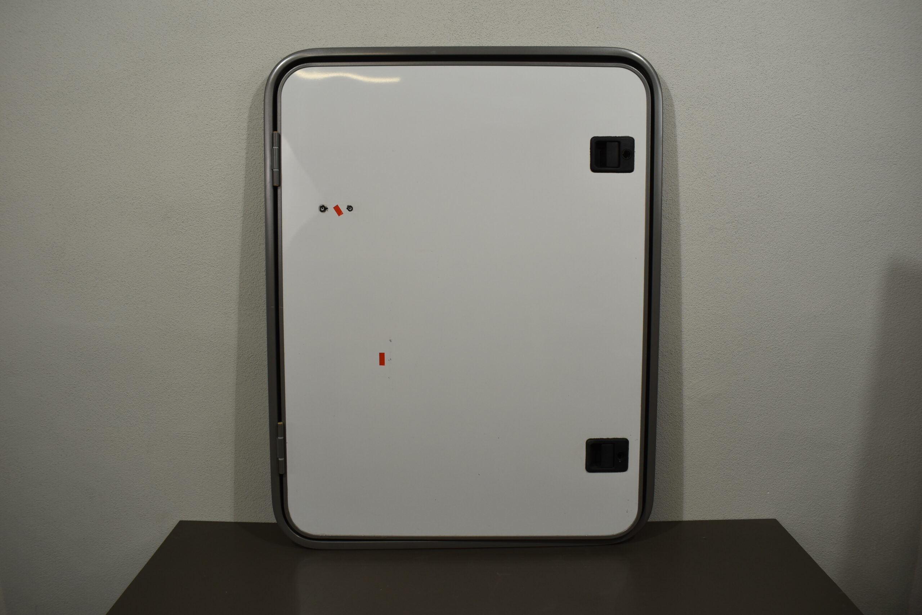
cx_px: 461
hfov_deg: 67.4
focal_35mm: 27
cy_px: 308
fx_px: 691
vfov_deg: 47.9
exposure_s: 1/125
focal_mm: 18
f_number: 5.6
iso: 220
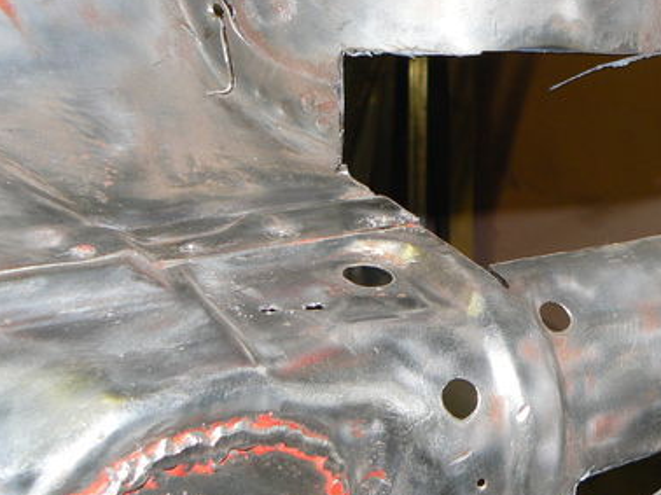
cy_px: 353
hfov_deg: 31.5
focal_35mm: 61
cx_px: 441
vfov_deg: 23.8
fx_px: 1164
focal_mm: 6
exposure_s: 1/30
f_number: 2.8
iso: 100
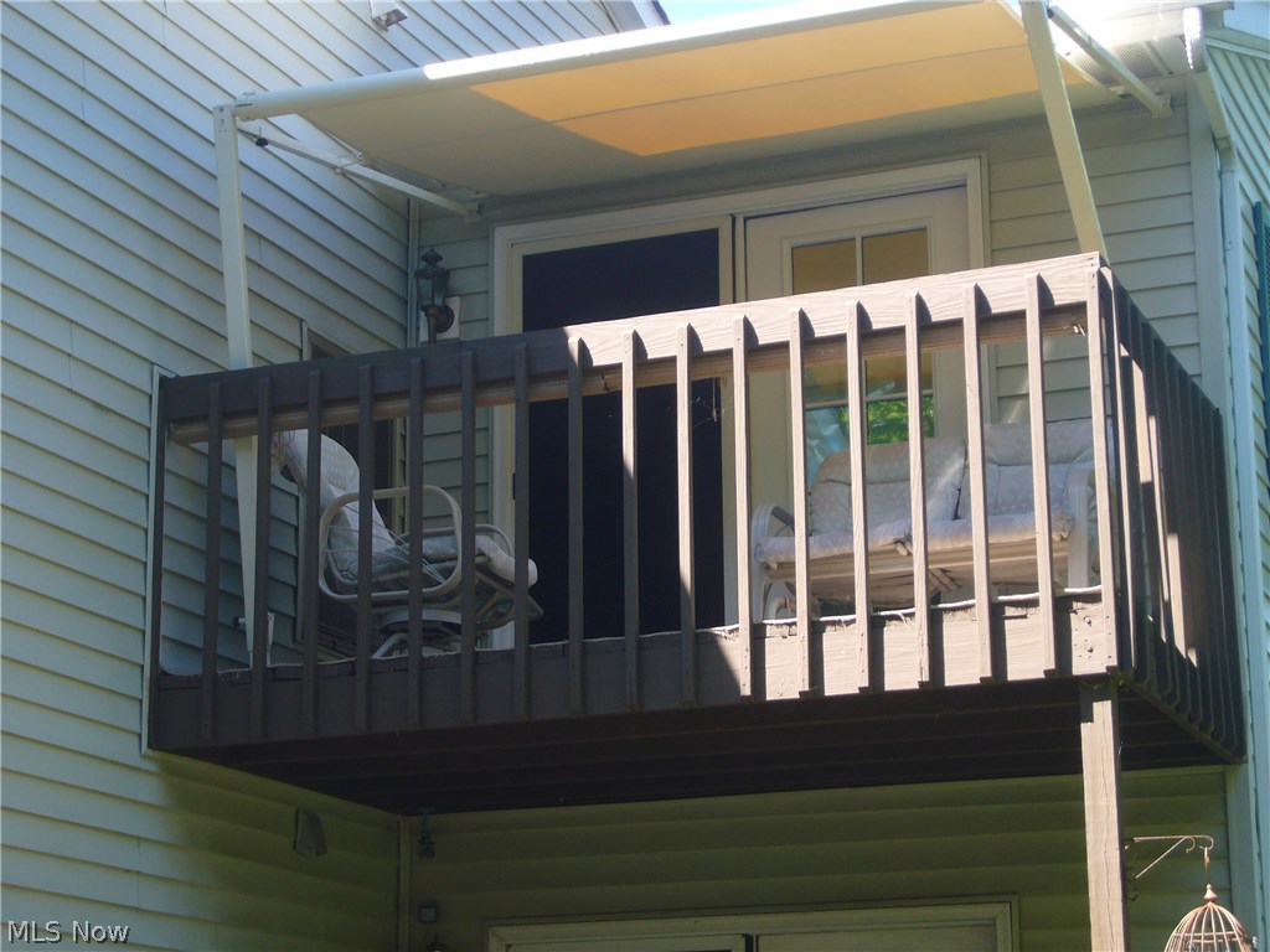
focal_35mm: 80
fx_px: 2935
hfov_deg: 24.4
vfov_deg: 18.4
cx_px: 635
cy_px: 476
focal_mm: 13.2
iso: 80
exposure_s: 1/100
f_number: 4.8
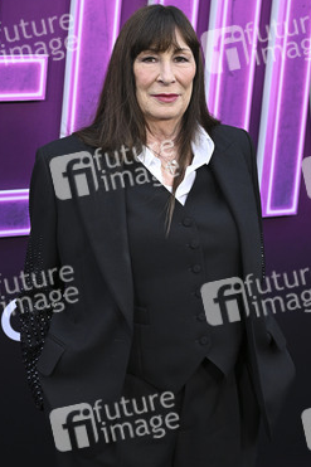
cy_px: 233
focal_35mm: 83
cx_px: 151
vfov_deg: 24.5
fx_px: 1076
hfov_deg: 16.4
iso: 1600
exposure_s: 1/320
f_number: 5.6
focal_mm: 77
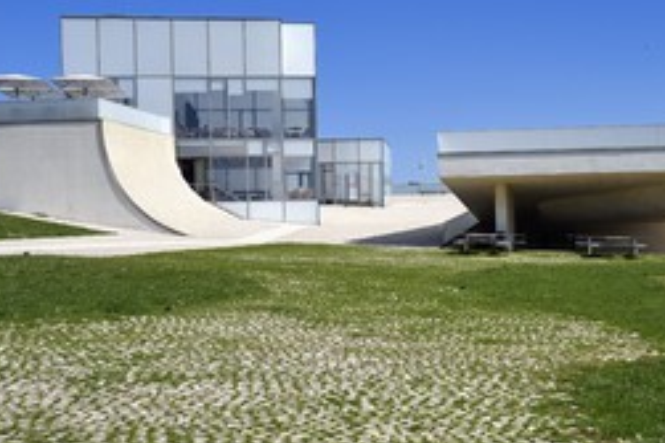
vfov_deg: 23.7
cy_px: 263
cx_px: 435
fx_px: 1052
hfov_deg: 34.8
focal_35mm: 57
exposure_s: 1/250
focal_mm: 34
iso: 200
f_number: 14
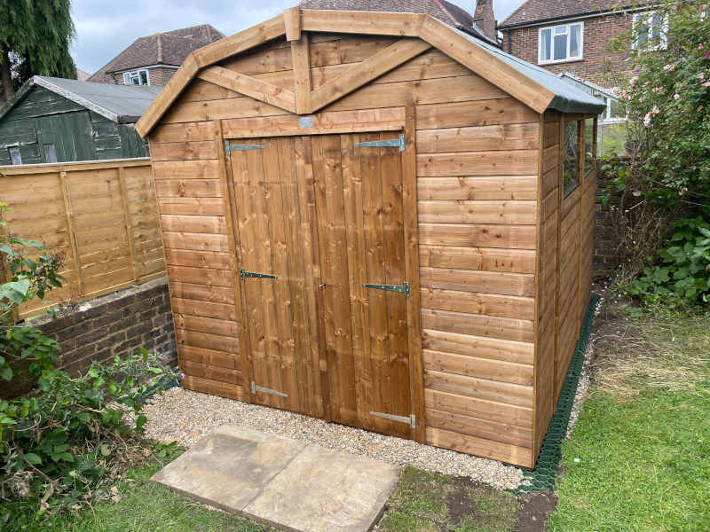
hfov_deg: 67.3
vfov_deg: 53.1
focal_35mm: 26
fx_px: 533
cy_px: 266
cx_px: 355
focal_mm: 4.25
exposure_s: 1/600
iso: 32
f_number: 1.8
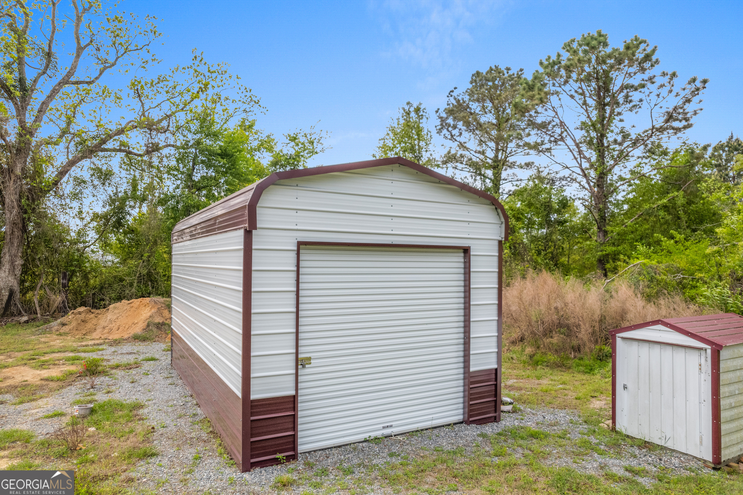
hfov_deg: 78.6
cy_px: 248
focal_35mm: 22
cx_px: 372
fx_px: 454
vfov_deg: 57.2
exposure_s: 1/730
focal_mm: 8.38
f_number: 2.8
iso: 100
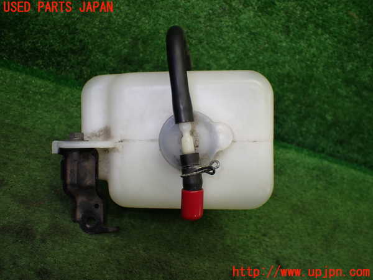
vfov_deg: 46.8
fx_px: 323
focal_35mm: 30
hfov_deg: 60.0
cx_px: 186
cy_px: 140
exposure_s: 1/125
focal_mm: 5.4
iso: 200
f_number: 2.3
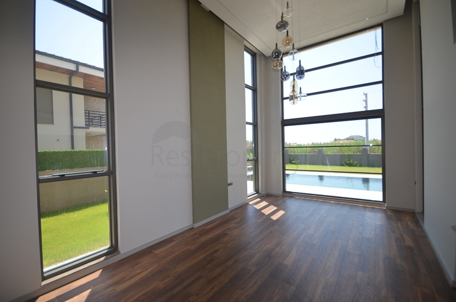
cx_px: 228
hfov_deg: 100.5
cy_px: 151
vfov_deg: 77.1
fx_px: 190
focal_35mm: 15
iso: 100
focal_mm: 10
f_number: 4.5
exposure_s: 1/200
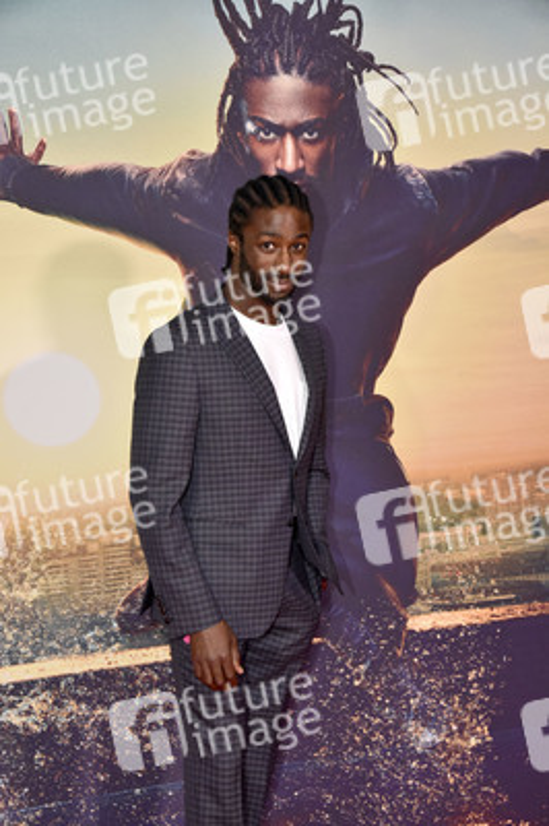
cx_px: 274
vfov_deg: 34.5
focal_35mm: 58
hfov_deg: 23.3
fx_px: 1329
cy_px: 413
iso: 4000
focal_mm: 58
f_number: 8
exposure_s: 1/200
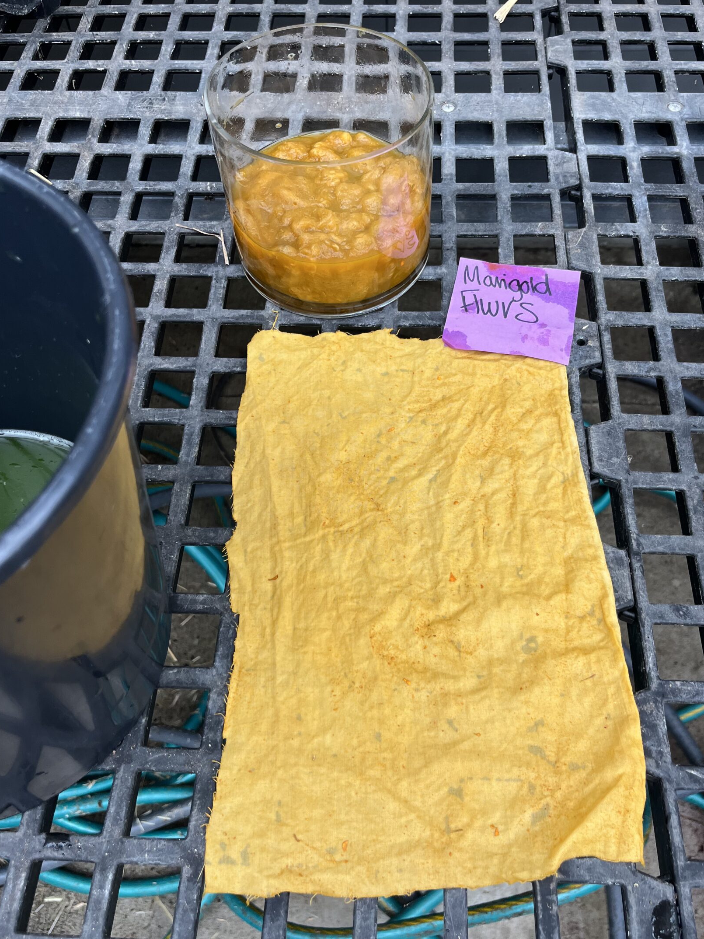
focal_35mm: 31
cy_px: 478
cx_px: 376
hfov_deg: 45.4
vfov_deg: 58.4
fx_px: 841
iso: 64
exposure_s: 1/122
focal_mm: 5.1
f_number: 1.6
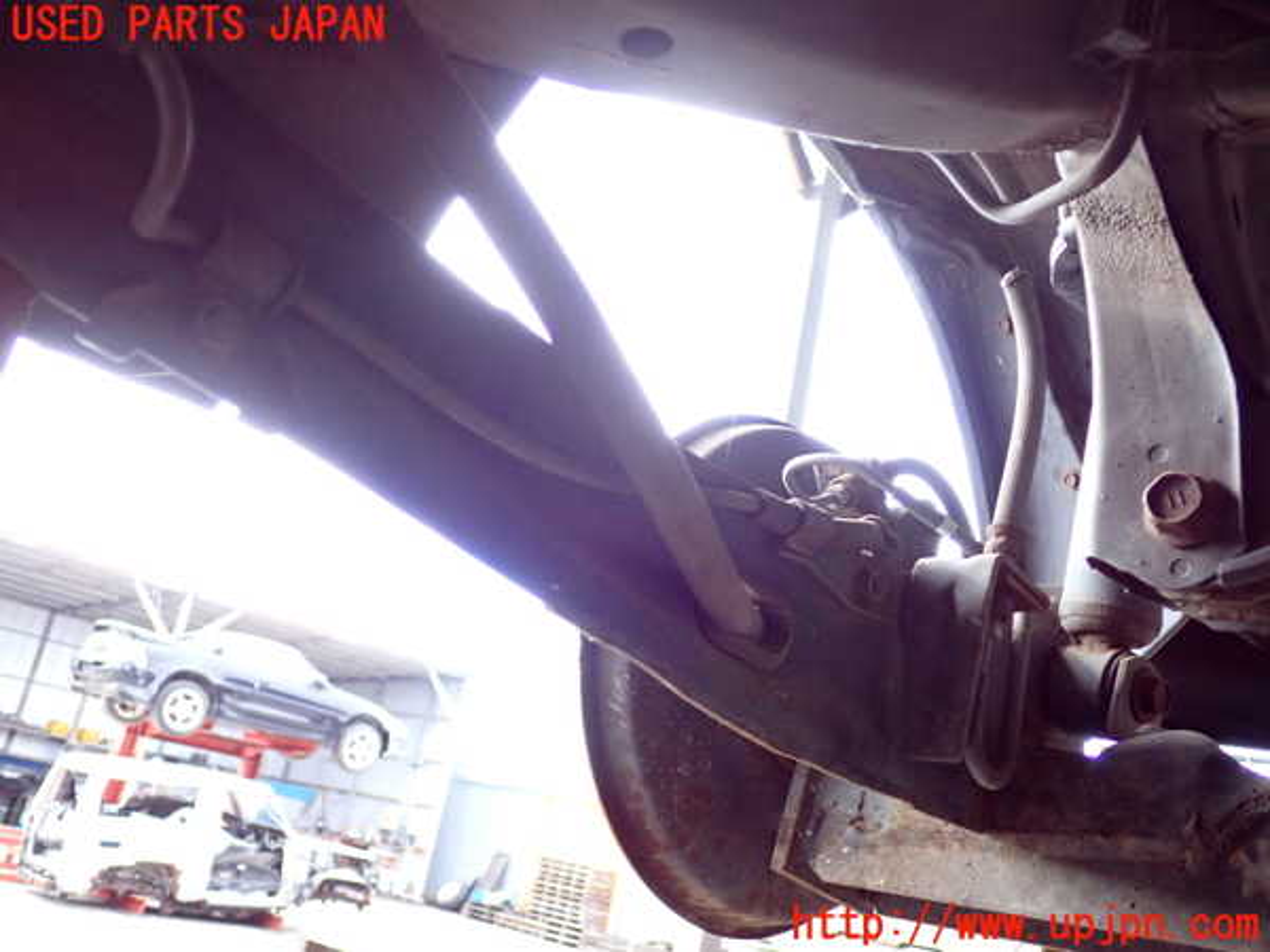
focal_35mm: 32
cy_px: 476
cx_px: 635
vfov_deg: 44.2
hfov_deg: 56.8
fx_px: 1174
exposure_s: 1/125
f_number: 2.4
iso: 320
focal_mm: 5.79
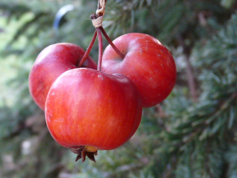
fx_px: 308
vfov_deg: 32.2
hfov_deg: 42.1
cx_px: 118
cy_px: 89
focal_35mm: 45
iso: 400
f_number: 2.8
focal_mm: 4.8
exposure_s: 1/50
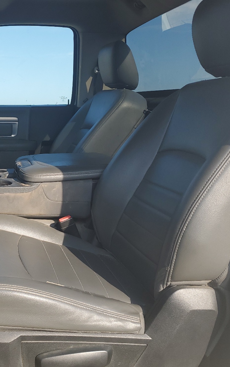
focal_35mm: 37
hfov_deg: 33.4
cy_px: 184
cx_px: 44
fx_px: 371
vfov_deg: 52.7
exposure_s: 1/1250
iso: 50
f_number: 1.5
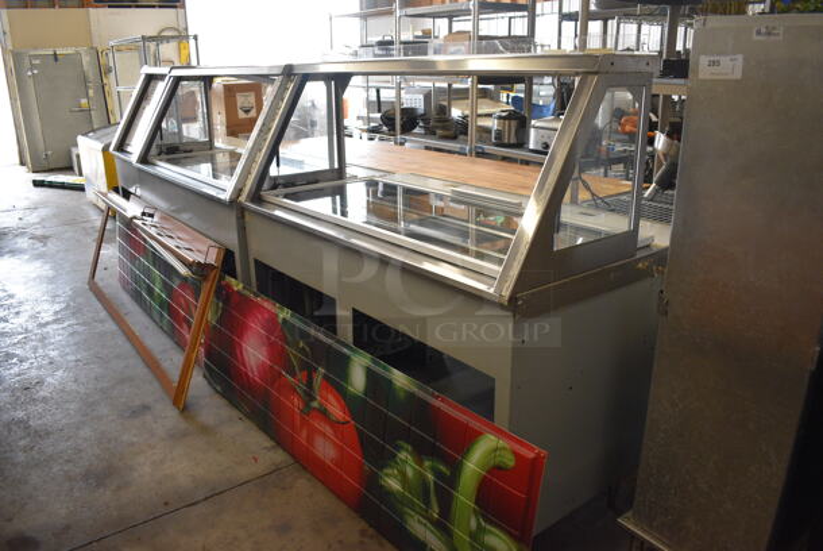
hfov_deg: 67.3
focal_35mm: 27
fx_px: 618
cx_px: 412
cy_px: 276
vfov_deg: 48.0
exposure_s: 1/125
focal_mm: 18
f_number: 3.5
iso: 1100
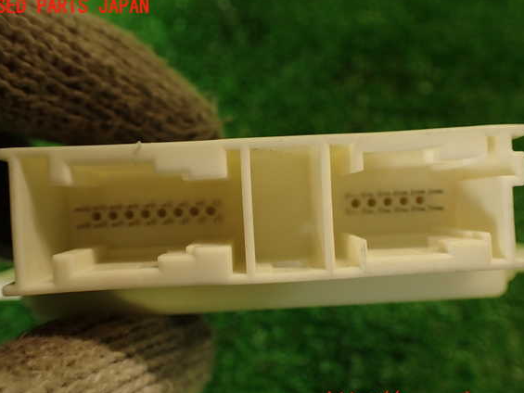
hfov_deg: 53.9
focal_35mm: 34
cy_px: 204
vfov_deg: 41.8
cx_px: 259
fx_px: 515
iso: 200
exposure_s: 1/50
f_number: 2.4
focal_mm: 5.79
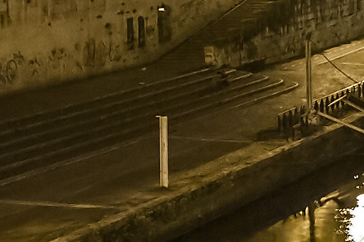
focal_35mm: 191
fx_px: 1928
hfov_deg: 9.9
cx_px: 756
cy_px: -28
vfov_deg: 7.1
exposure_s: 1/4
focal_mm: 35
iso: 6400
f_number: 5
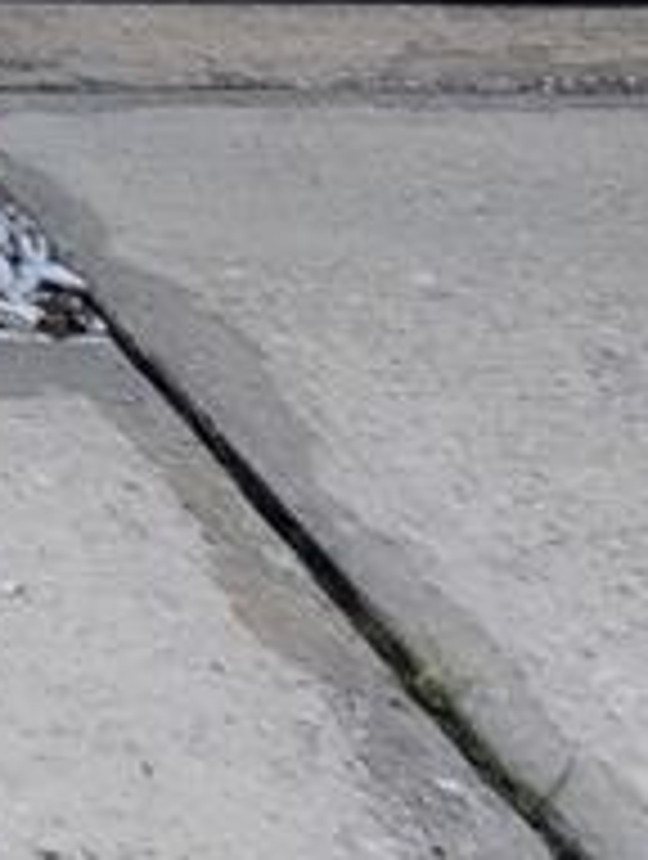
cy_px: -1076
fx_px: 4055
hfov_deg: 7.9
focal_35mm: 163
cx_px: -1278
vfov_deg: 10.7
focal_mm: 5.4
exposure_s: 1/1668
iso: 40
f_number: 1.8
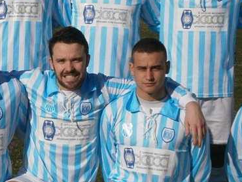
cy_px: 86
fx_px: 1161
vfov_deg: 9.0
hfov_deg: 11.8
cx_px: 39
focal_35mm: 166
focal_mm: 10.7
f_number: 11
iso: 125
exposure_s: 1/500
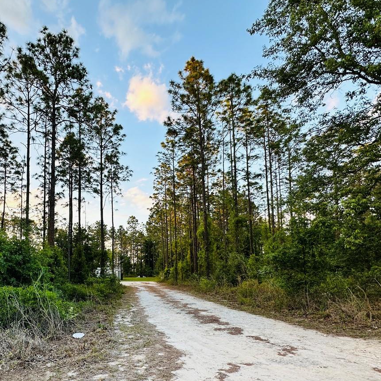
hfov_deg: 65.9
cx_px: 135
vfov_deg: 65.9
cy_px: 247
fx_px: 286
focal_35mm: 23
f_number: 2.2
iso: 40
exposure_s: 1/123
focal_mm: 2.22
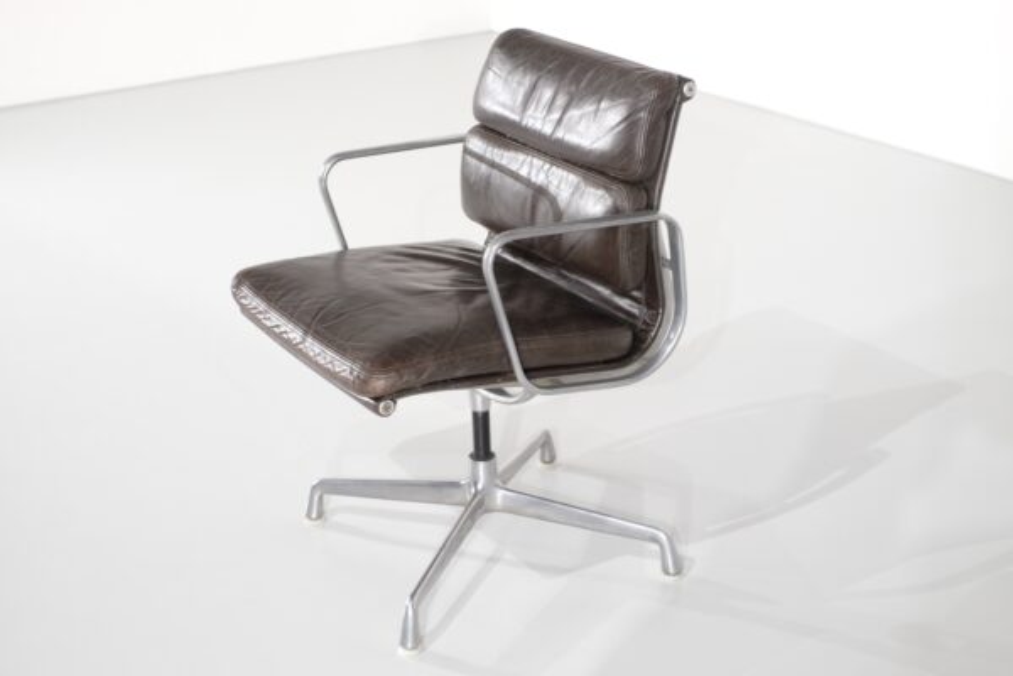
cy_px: 338
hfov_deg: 37.5
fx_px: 1491
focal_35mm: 53
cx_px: 506
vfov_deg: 25.5
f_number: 4
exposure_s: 1/60
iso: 800
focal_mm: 35
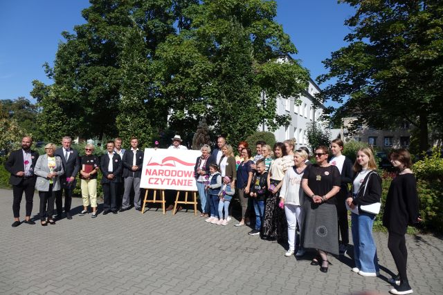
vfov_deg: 53.2
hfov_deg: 73.7
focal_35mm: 24
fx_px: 295
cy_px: 148
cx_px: 222
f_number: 5
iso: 125
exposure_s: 1/800
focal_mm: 8.81
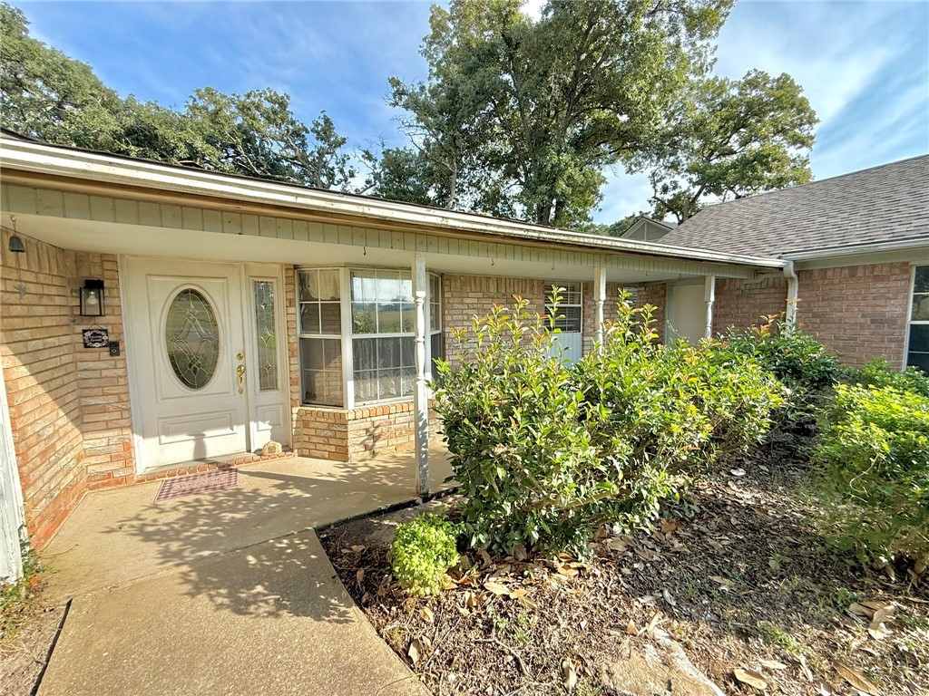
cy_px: 348
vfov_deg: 85.7
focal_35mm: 14
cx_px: 464
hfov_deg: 102.1
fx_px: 376
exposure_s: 1/760
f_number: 2.2
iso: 64
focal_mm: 2.22
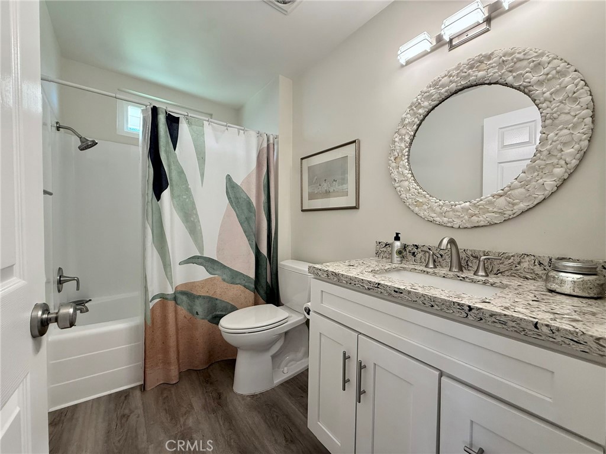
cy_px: 227
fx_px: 245
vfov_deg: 85.7
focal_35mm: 14
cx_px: 303
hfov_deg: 102.1
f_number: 2.2
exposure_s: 1/60
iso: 200
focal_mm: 2.22
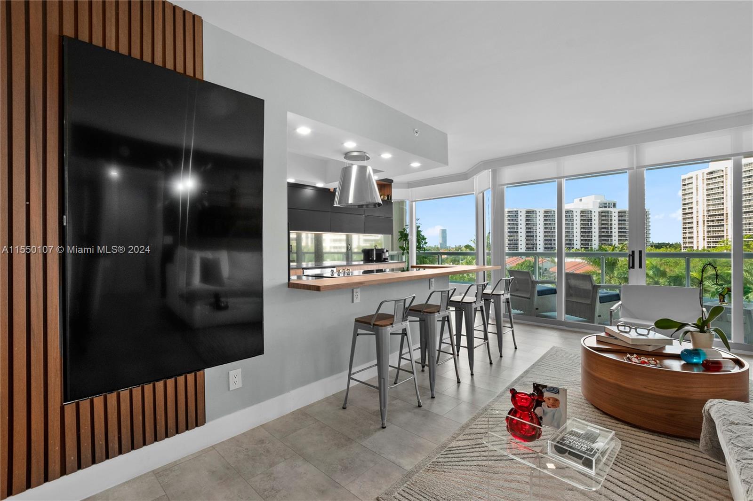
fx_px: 314
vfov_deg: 77.3
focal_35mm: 15
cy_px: 250
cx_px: 376
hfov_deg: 100.4
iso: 200
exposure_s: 1/50
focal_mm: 10
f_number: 8
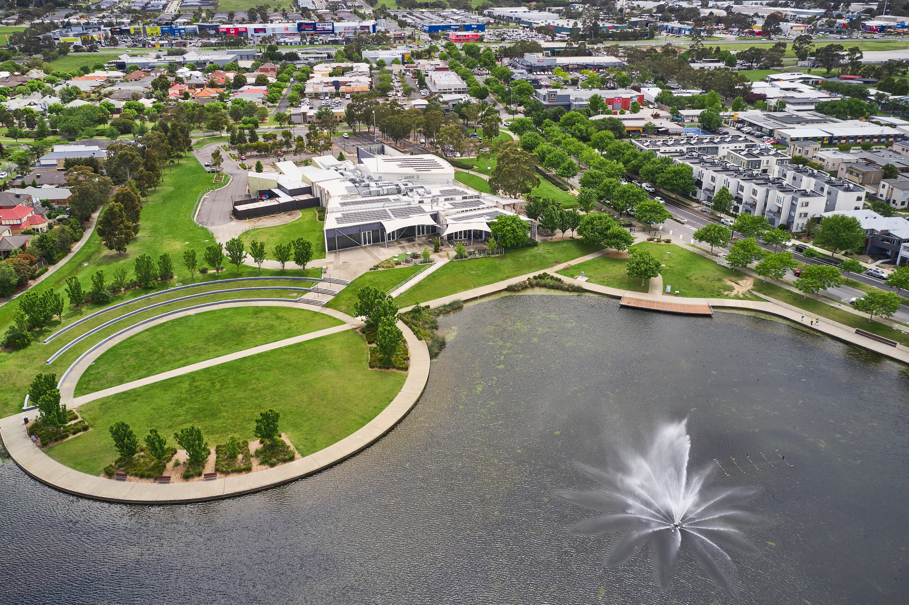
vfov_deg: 46.4
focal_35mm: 28
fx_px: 707
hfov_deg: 65.5
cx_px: 454
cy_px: 302
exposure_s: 1/400
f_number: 4
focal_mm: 10.26
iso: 100
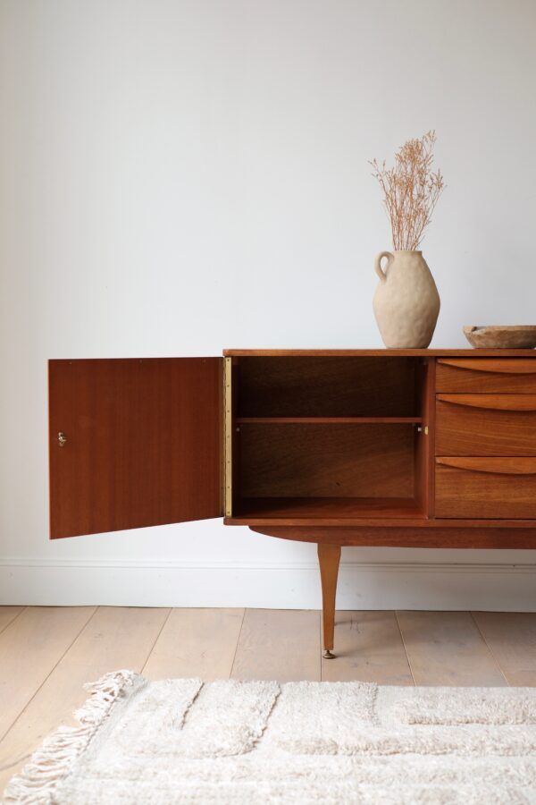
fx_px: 1184
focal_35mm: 53
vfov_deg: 37.5
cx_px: 268
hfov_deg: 25.5
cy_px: 402
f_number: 2.8
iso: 250
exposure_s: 1/52
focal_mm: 35
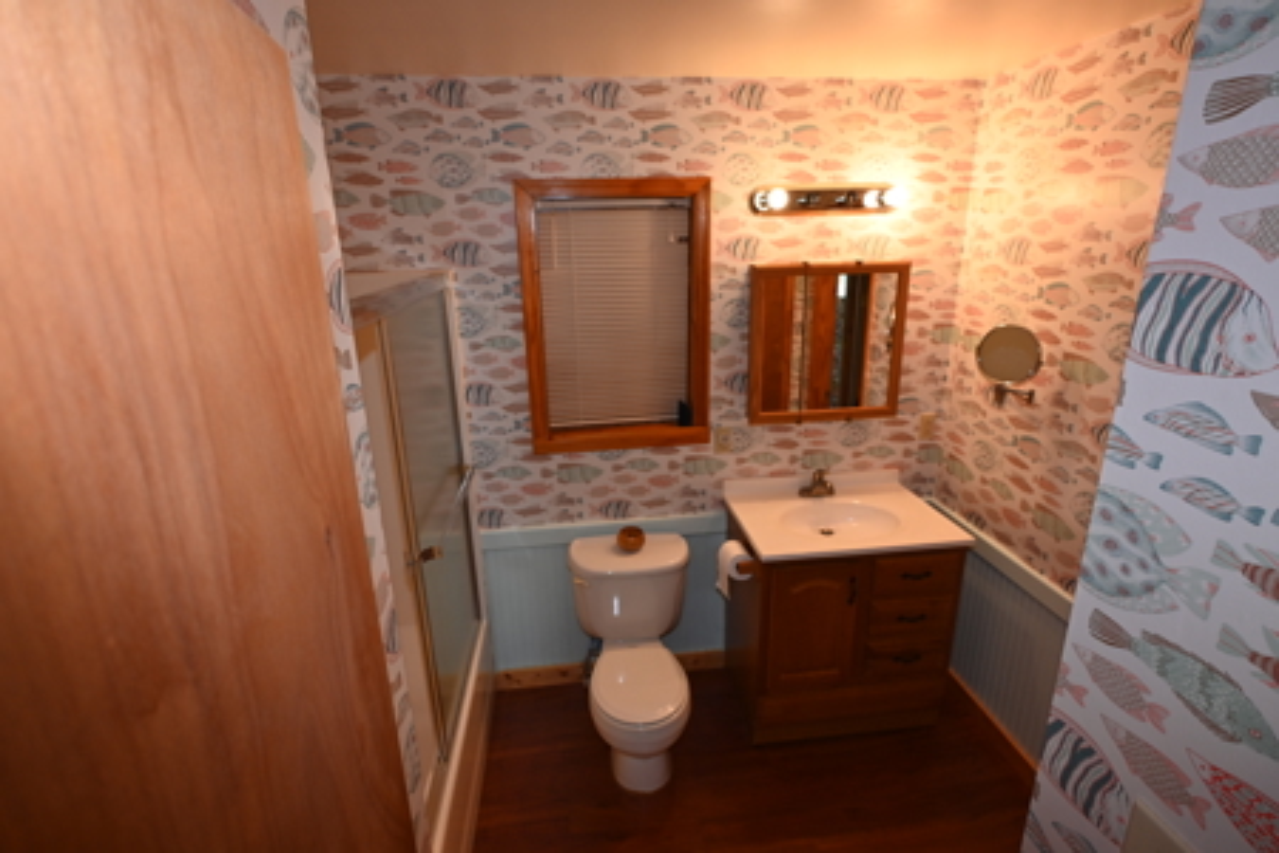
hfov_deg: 90.0
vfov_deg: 67.4
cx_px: 640
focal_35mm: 18
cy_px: 426
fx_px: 639
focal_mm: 12
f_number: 4
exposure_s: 1/60
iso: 250
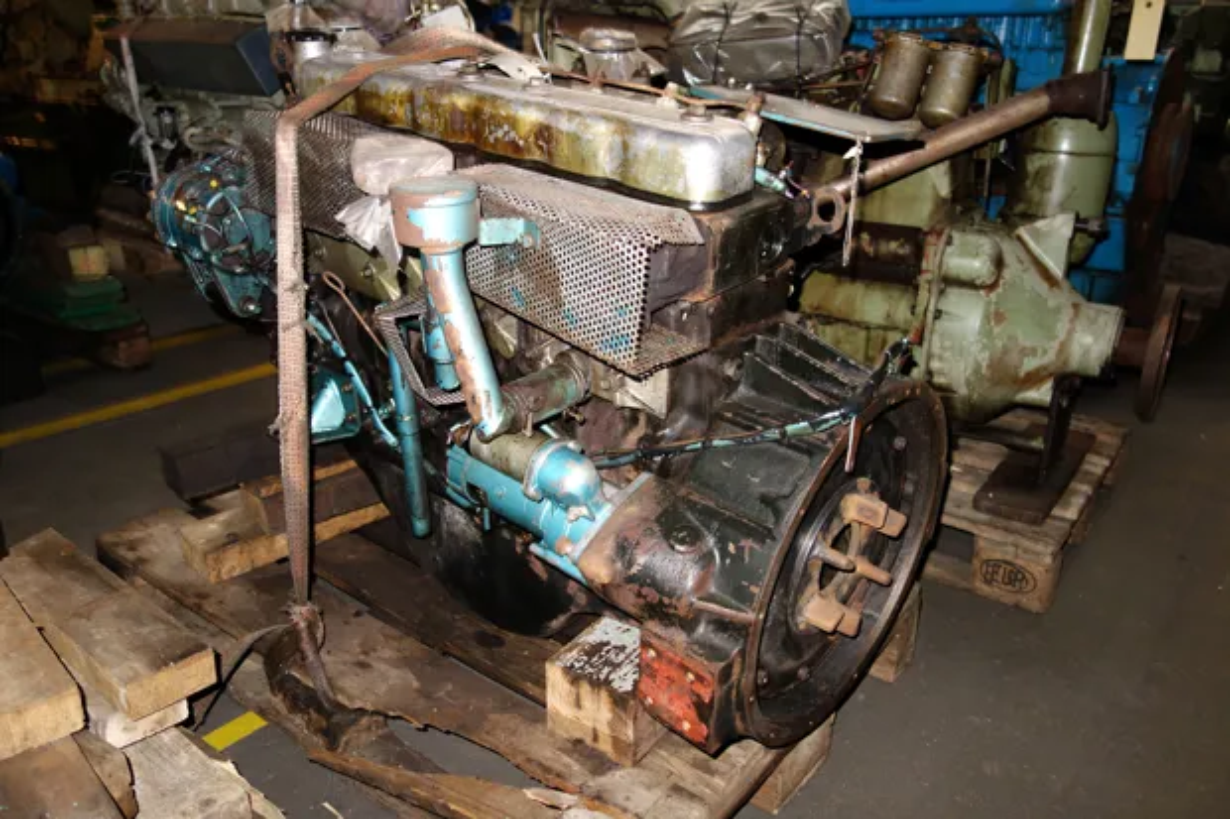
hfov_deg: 65.5
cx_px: 615
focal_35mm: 28
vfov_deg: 46.4
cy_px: 410
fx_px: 956
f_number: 1.8
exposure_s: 1/10
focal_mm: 10.4
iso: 200
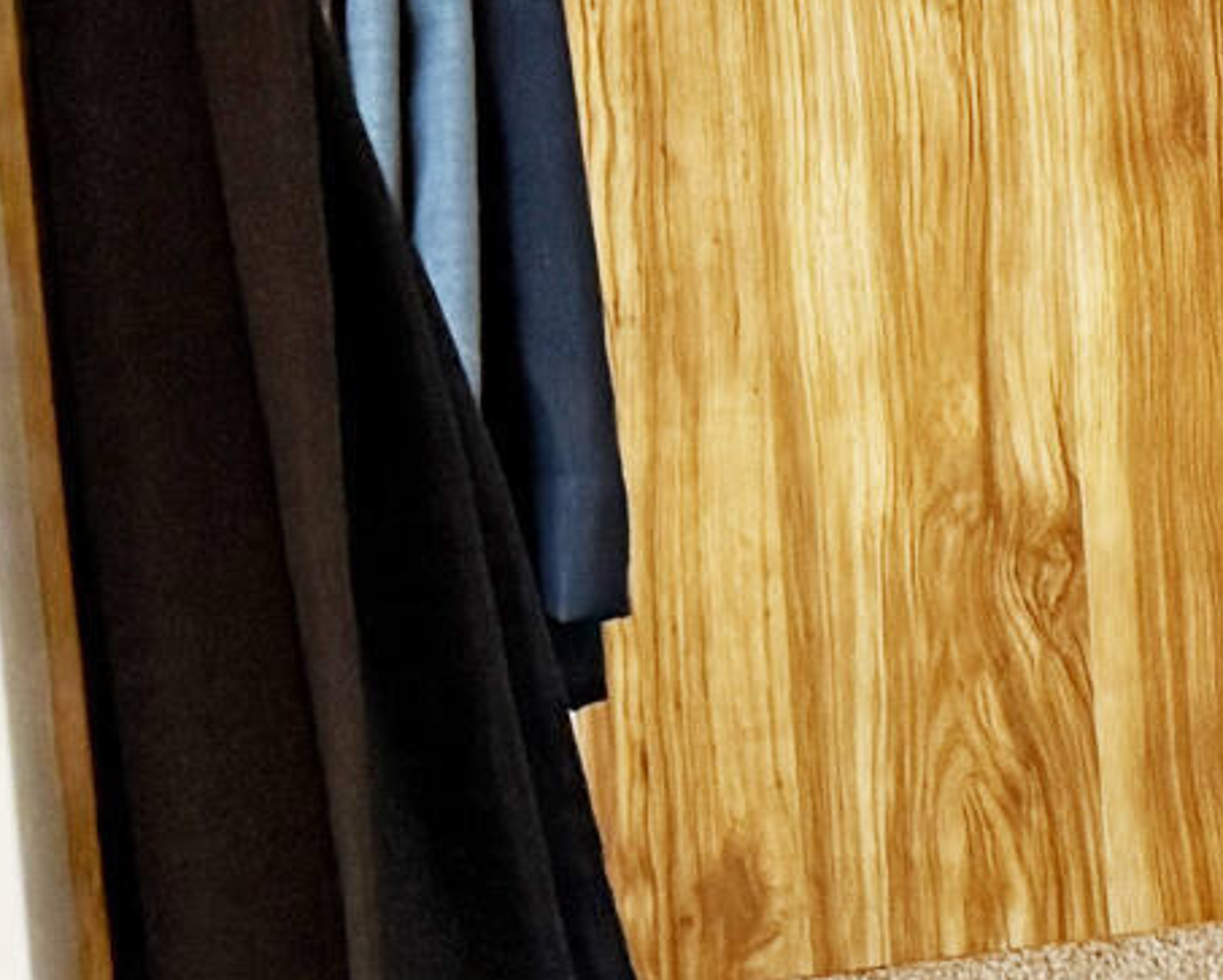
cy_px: -235
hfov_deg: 9.7
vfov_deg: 9.8
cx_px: 3607
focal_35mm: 155
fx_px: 5614
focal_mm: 6.76
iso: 320
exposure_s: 1/60
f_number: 1.78
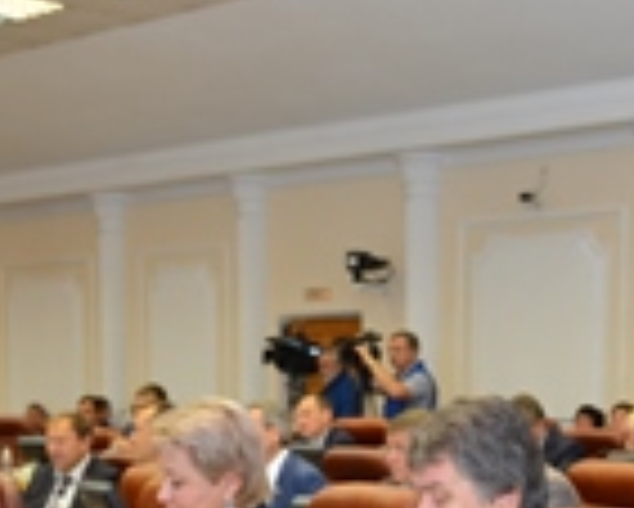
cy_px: 607
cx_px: 468
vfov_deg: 17.5
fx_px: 1577
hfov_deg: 22.5
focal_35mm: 84
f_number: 4
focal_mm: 30
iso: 560
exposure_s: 1/60
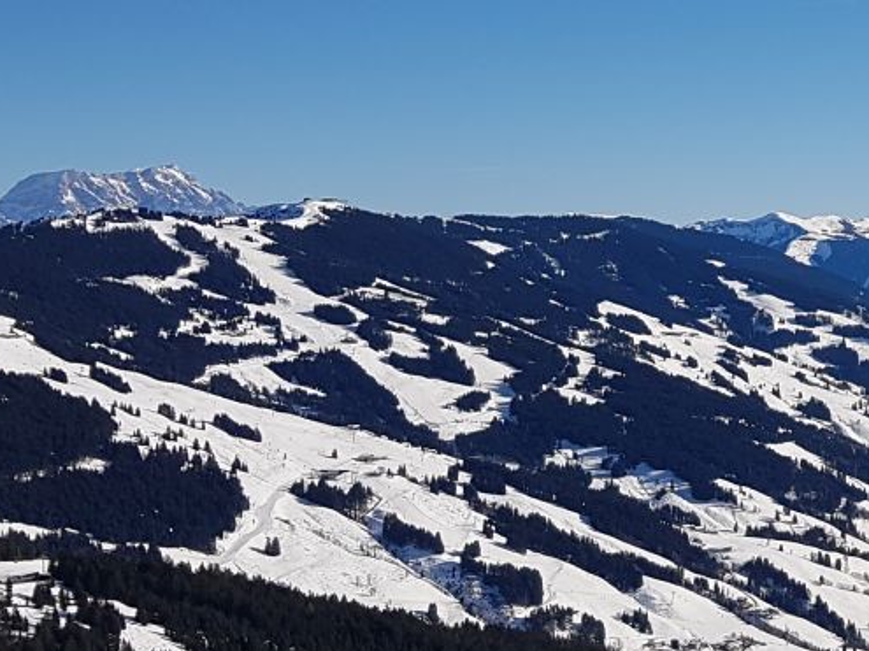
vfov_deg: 17.5
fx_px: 2108
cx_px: 936
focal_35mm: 84
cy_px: 267
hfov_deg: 22.1
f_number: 1.7
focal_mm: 4.2
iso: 50
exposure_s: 1/4576
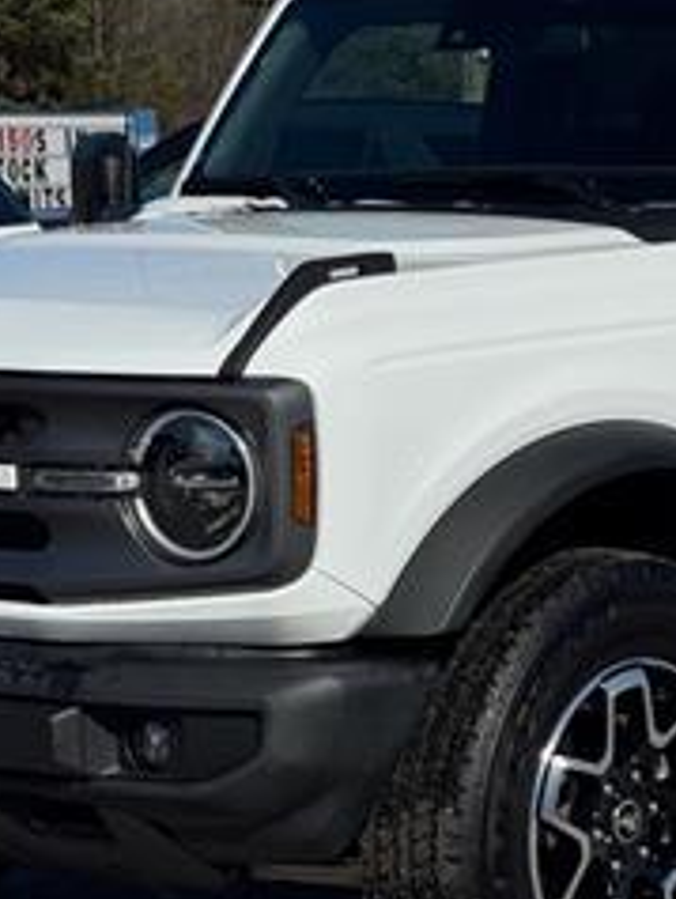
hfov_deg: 11.5
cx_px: 574
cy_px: 567
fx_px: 3353
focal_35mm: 129
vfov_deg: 15.3
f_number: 1.78
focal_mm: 6.76
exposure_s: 1/12500
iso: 80
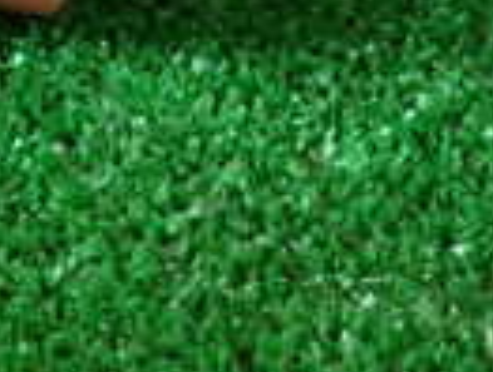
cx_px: -275
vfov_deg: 10.5
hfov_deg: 13.4
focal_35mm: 137
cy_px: -195
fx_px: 1957
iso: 500
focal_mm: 5.4
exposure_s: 1/30
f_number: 2.3
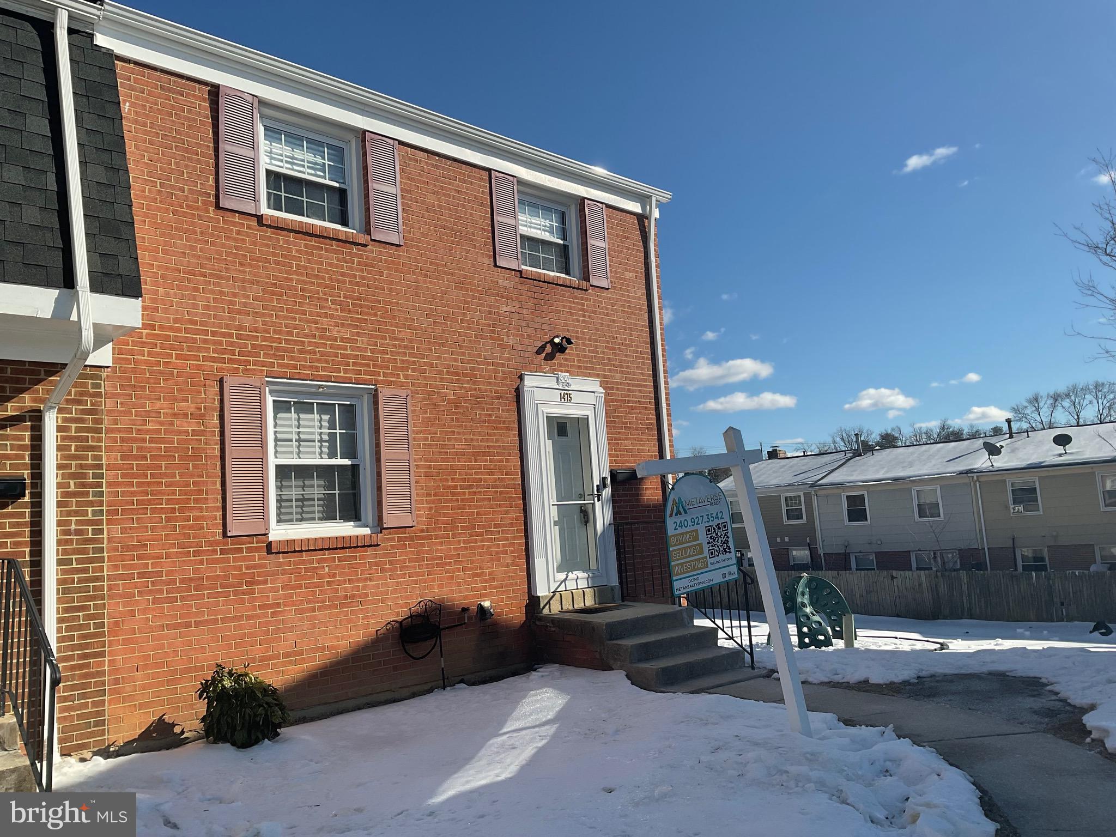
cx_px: 558
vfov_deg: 48.2
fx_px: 935
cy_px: 418
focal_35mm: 29
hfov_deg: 61.7
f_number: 1.8
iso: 16
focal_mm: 3
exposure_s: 1/2801
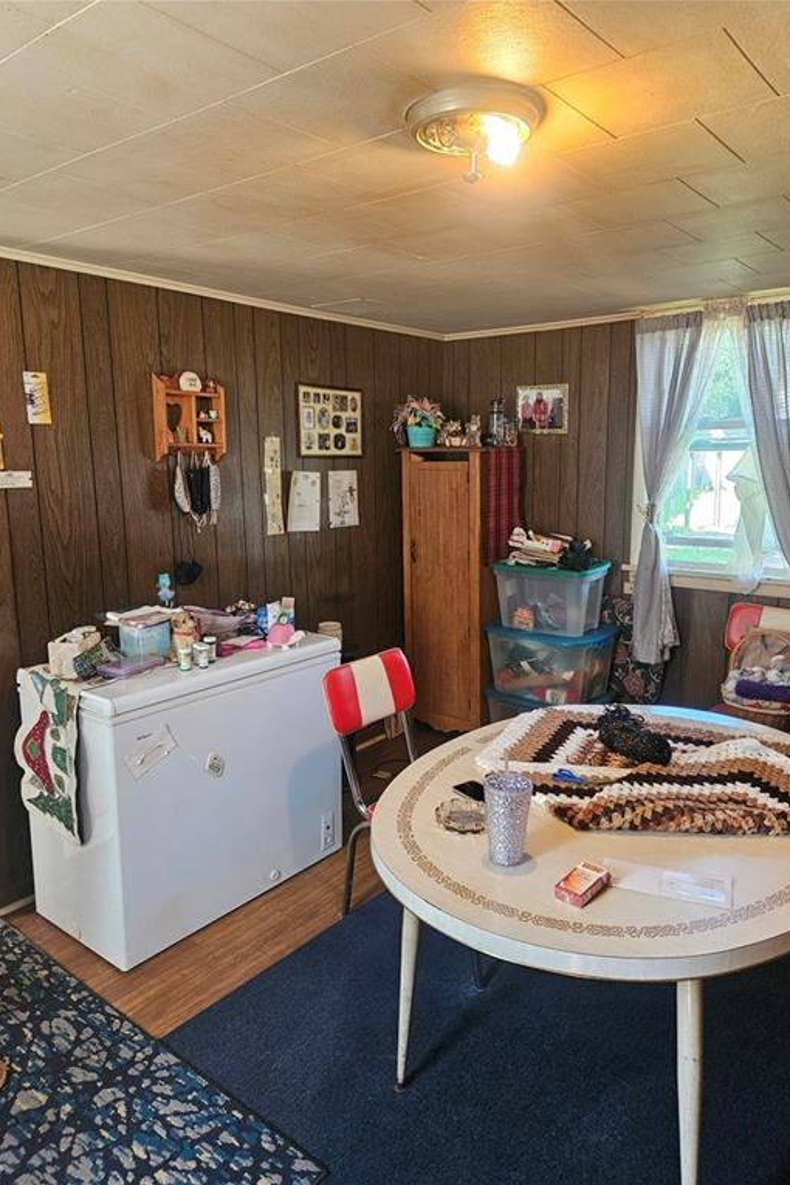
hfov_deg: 53.1
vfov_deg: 73.7
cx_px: 418
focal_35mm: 24
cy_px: 593
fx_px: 790
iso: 800
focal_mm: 5.4
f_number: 1.8
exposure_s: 1/120
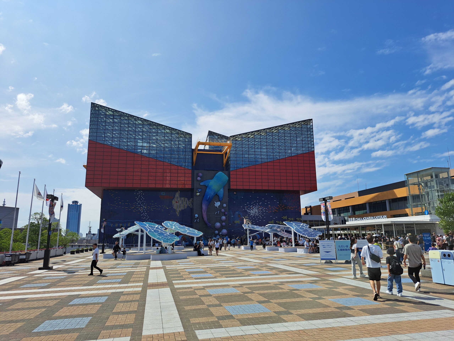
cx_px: 227
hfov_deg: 71.6
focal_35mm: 24
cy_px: 170
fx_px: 315
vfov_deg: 56.8
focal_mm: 5.23
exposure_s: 1/3106
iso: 50
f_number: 1.8
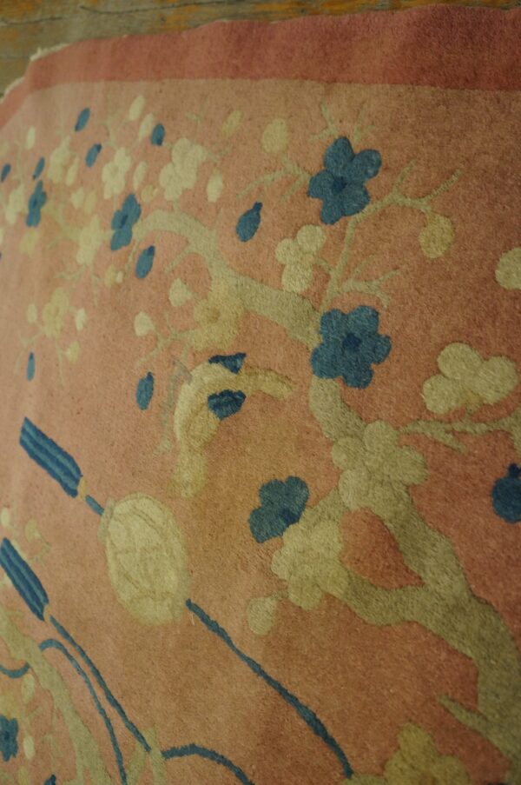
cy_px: 392
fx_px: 587
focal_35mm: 27
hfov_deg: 47.8
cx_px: 260
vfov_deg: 67.4
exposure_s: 1/160
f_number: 4
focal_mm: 18
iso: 1600
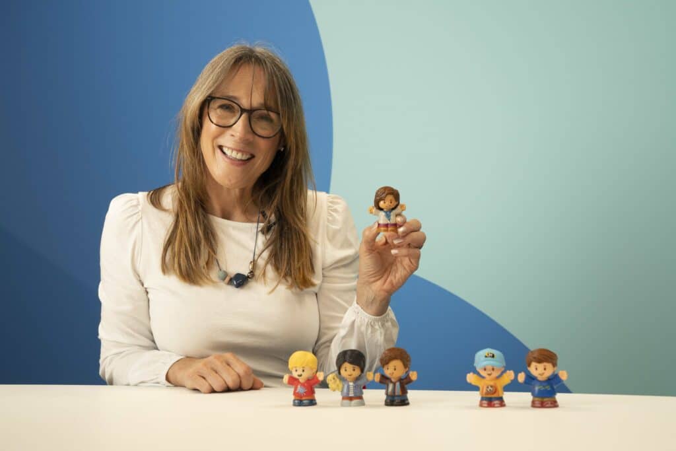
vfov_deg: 29.3
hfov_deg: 42.7
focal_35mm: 46
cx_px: 338
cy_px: 226
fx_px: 864
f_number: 8
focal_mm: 46
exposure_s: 1/20
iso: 1250
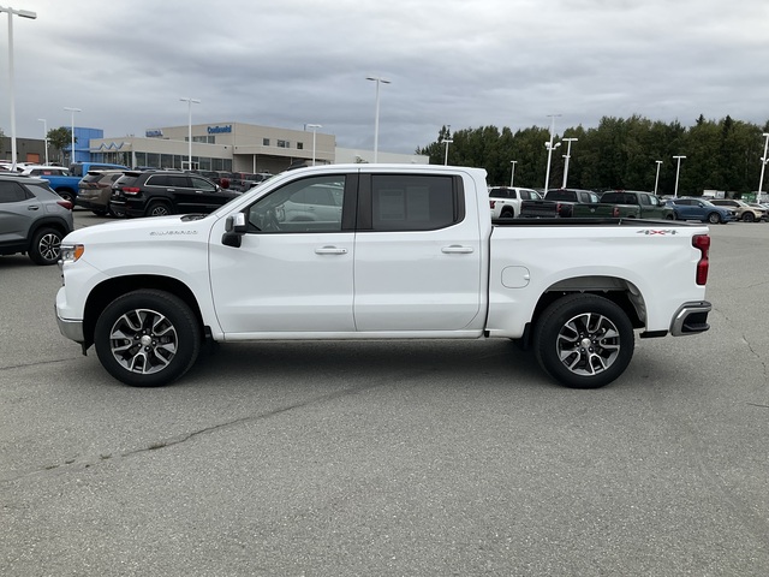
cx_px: 384
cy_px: 288
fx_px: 644
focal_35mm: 29
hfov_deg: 61.7
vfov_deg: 48.2
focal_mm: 3
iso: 25
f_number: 1.8
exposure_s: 1/1055
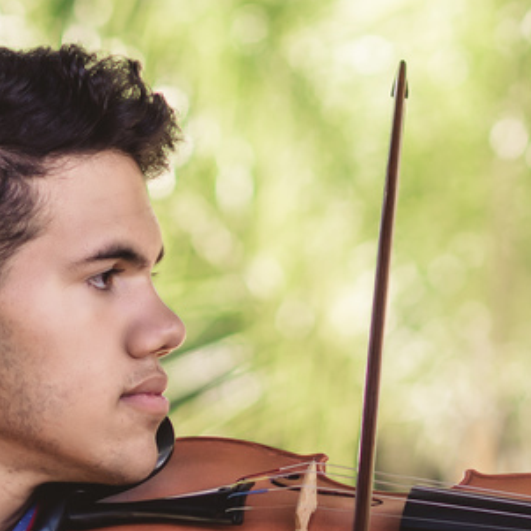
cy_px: 598
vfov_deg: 4.1
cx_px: 146
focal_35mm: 431
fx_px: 7475
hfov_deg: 4.1
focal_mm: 85
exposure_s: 1/250
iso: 125
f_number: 2.5
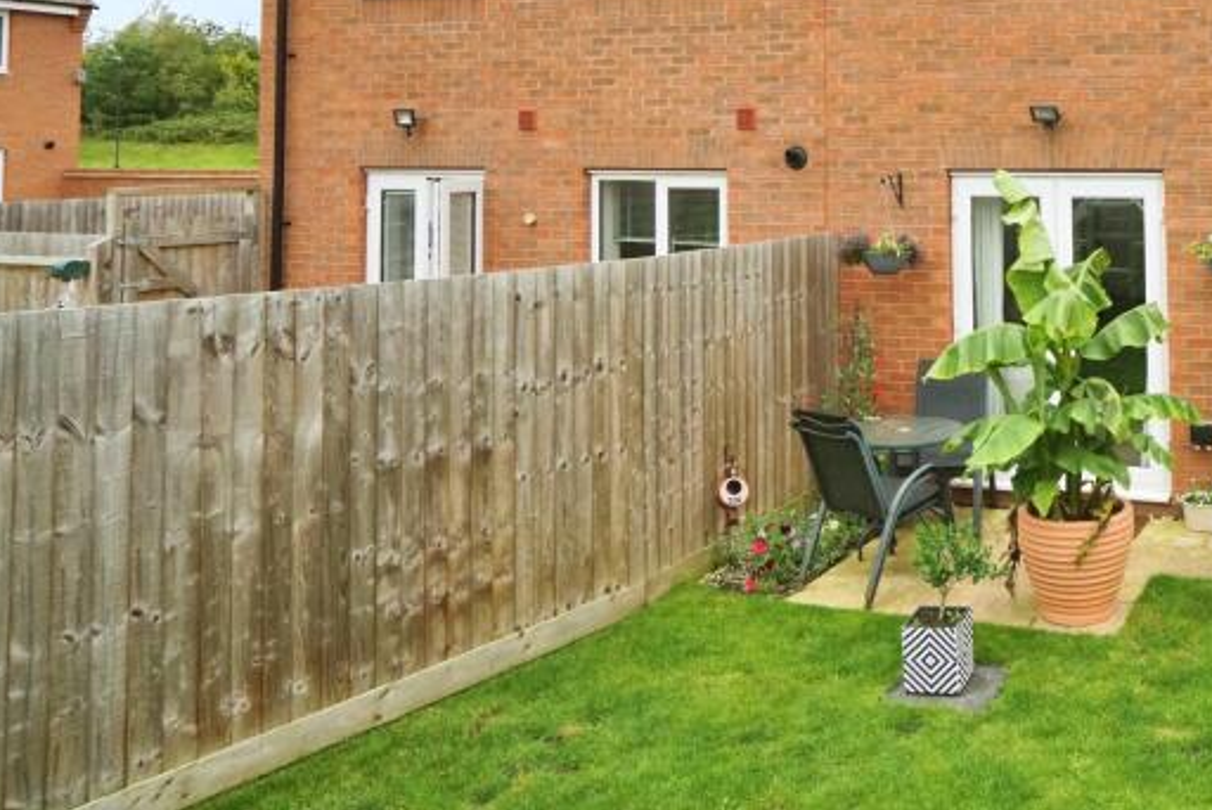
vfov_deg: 37.5
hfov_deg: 48.7
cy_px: 30
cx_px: 1200
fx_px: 1078
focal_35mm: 32
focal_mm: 16
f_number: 8
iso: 2000
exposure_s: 1/1250
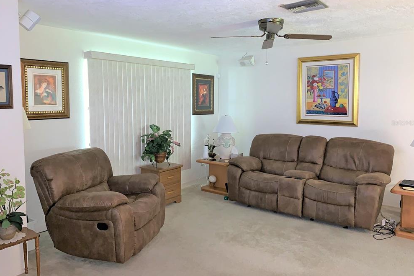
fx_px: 322
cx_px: 203
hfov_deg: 65.5
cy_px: 123
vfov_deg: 46.3
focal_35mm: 28
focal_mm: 4.25
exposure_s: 1/9
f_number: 1.8
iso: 160
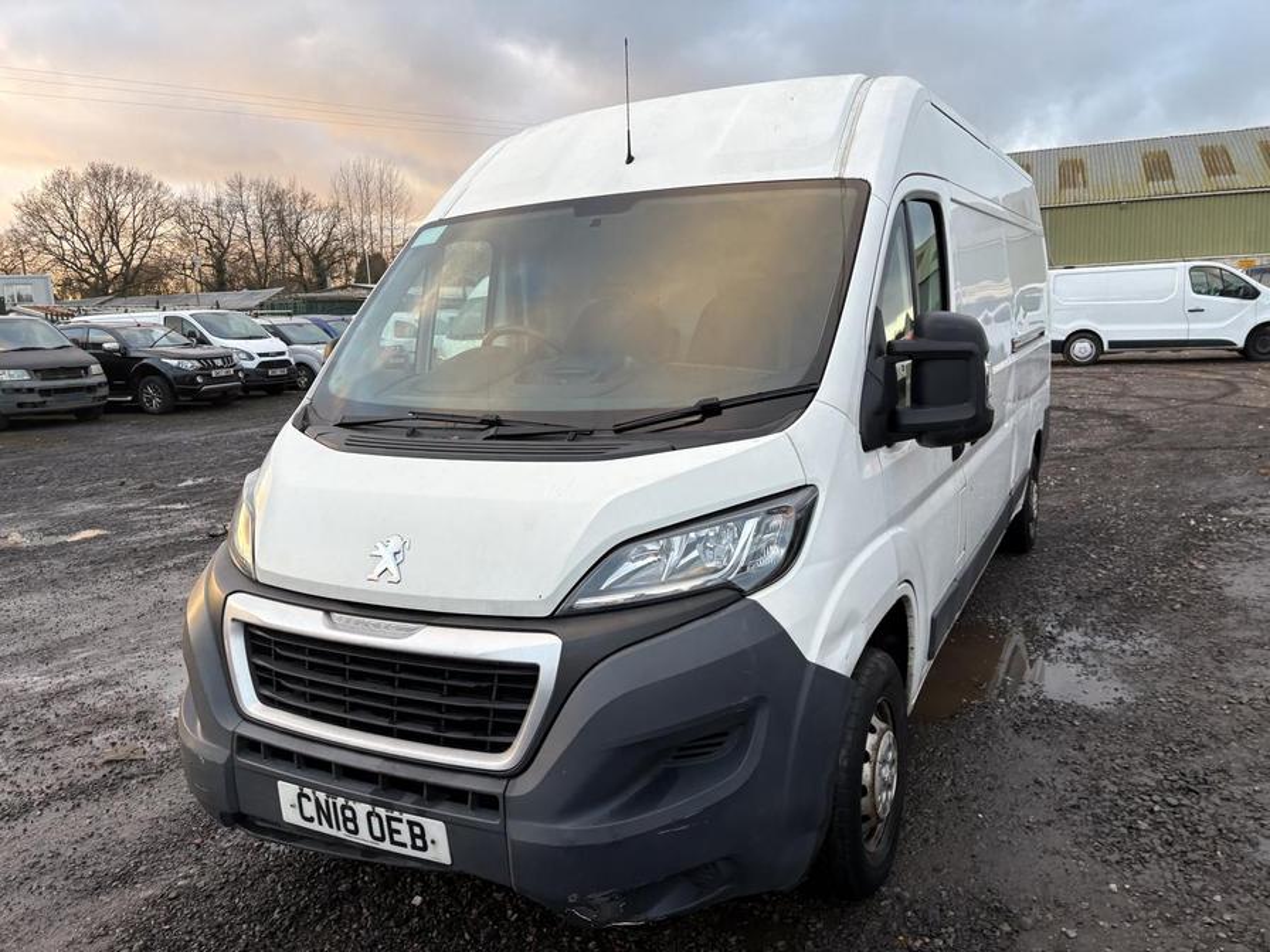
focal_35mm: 26
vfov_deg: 53.1
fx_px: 954
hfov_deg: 67.3
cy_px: 476
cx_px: 635
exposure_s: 1/122
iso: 40
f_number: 1.6
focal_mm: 5.96
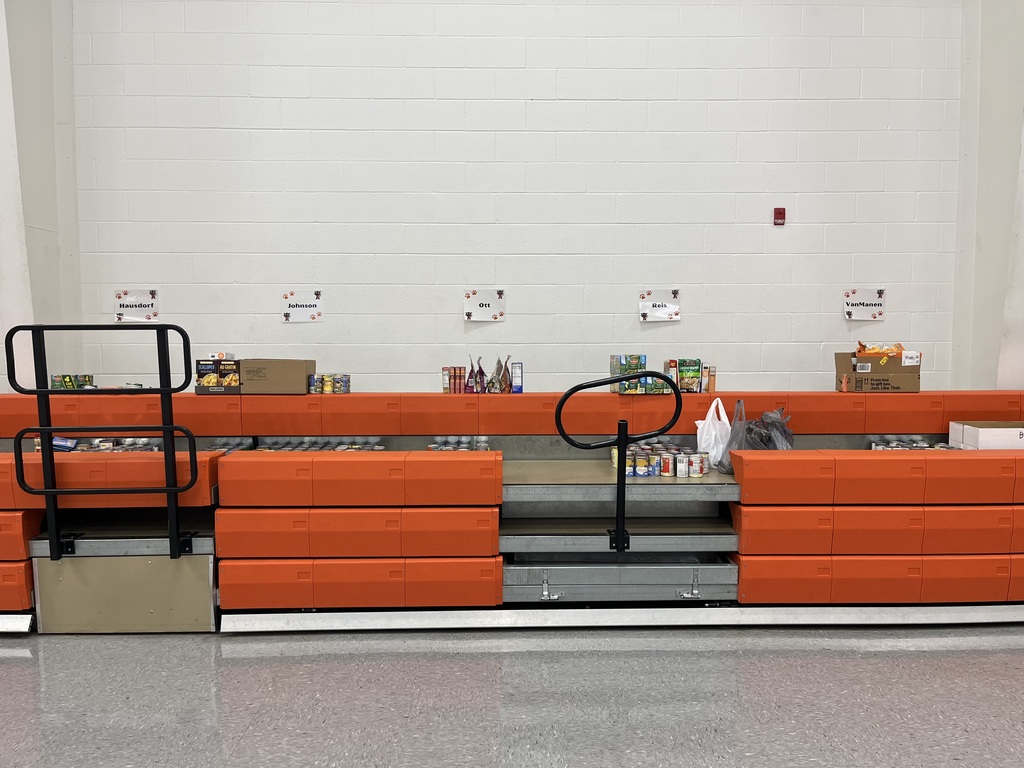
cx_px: 512
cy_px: 384
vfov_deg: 53.1
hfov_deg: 67.3
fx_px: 769
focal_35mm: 26
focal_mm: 5.1
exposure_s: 1/120
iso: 80
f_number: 1.6
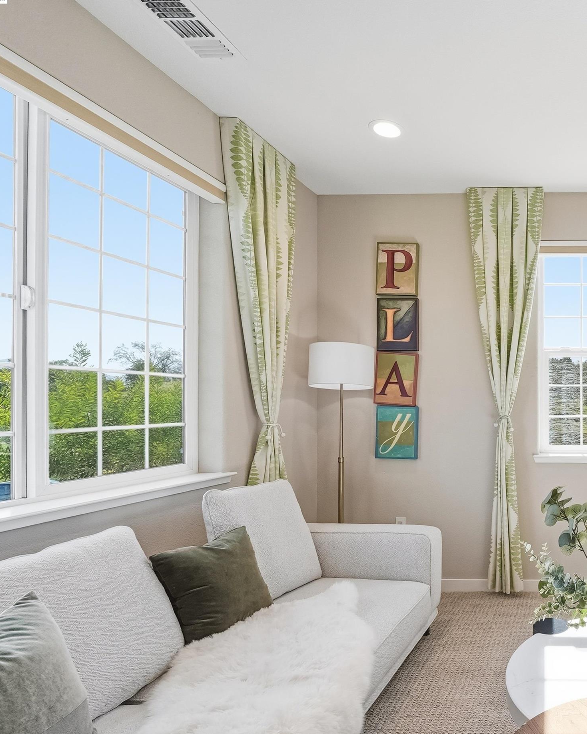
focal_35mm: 22
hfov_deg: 52.2
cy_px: 398
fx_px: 478
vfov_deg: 74.9
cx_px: 568
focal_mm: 14
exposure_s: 1/100
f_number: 8
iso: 400
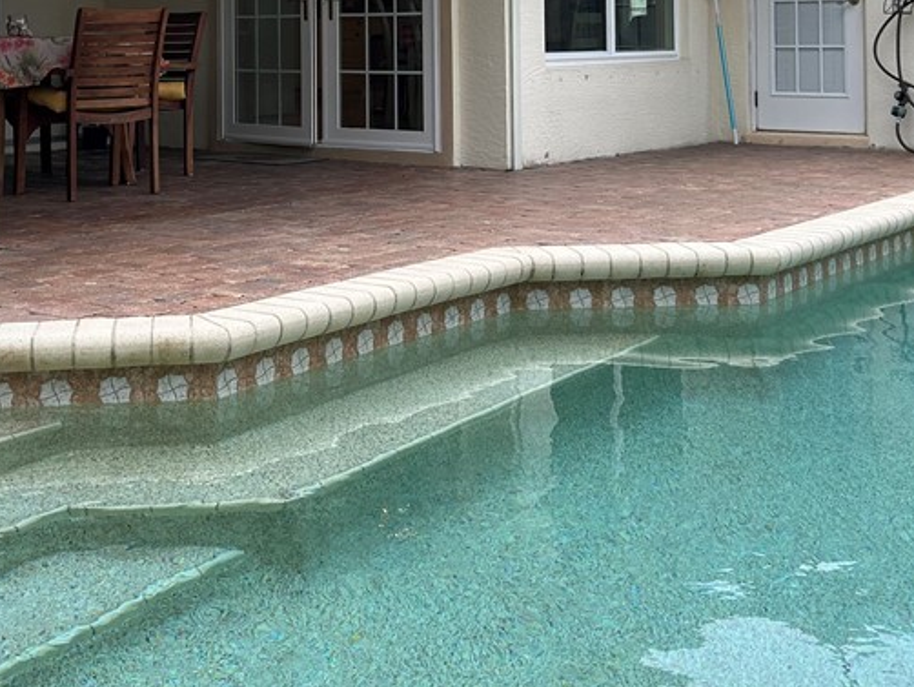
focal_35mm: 53
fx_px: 1400
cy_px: -2
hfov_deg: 36.0
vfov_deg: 26.1
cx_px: 359
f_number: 1.5
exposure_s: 1/552
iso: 50
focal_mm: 5.7
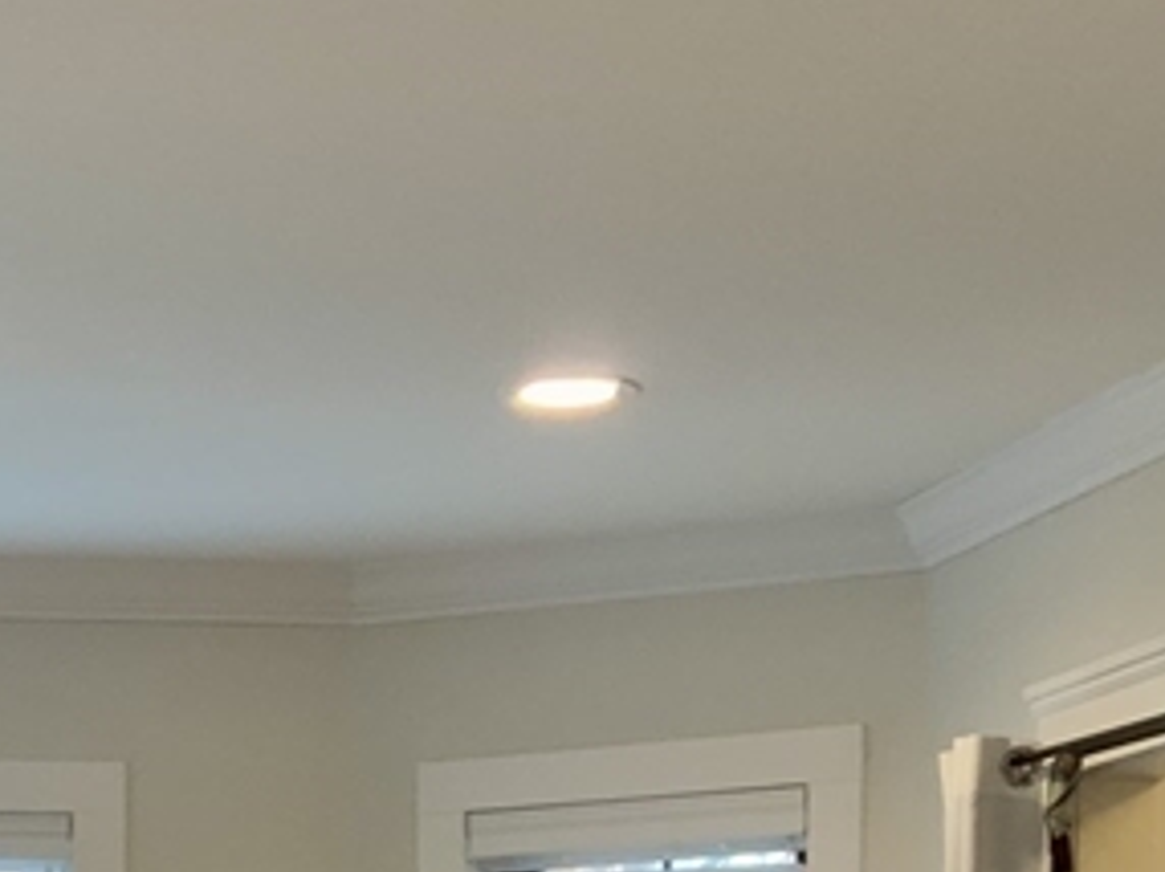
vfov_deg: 13.2
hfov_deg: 18.4
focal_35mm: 104
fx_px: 3497
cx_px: -16
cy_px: 1394
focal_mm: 3
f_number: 1.8
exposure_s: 1/60
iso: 100
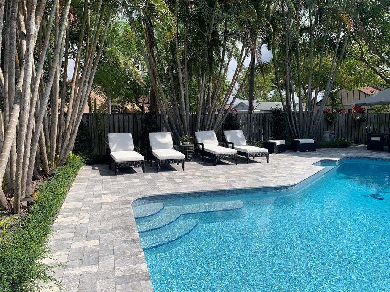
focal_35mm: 26
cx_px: 195
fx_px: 293
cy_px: 146
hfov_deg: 67.3
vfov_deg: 53.1
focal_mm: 4.25
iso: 25
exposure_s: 1/2421
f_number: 1.8
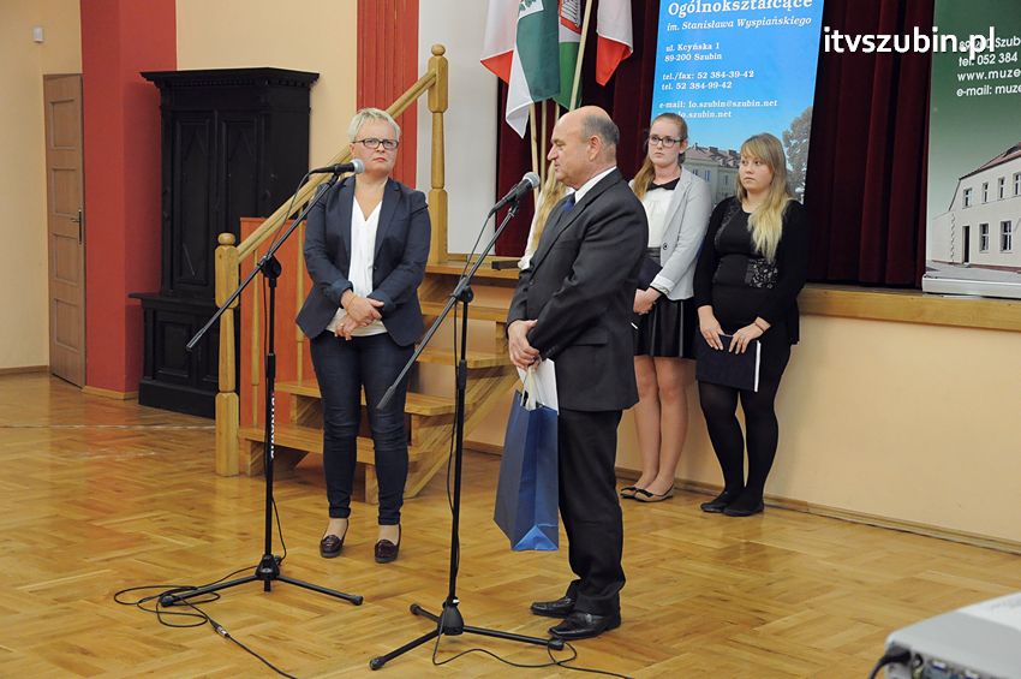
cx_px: 510
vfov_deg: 25.7
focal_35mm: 52
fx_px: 1487
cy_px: 340
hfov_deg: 37.9
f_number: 4.5
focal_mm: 35
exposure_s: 1/60
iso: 2000
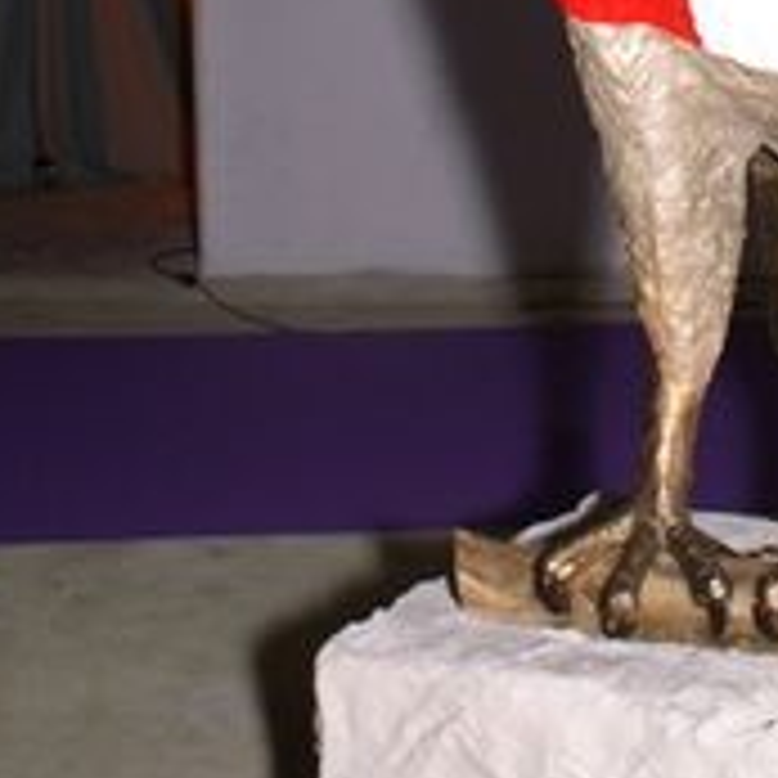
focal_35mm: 84
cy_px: -135
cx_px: 720
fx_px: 2136
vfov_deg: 19.5
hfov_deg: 20.2
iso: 400
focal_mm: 20
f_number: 4
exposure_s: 1/60
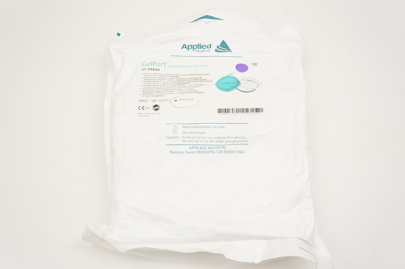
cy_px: 134
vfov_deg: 43.5
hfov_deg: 62.0
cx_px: 202
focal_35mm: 30
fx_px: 337
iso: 400
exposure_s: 1/60
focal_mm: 20
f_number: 6.3
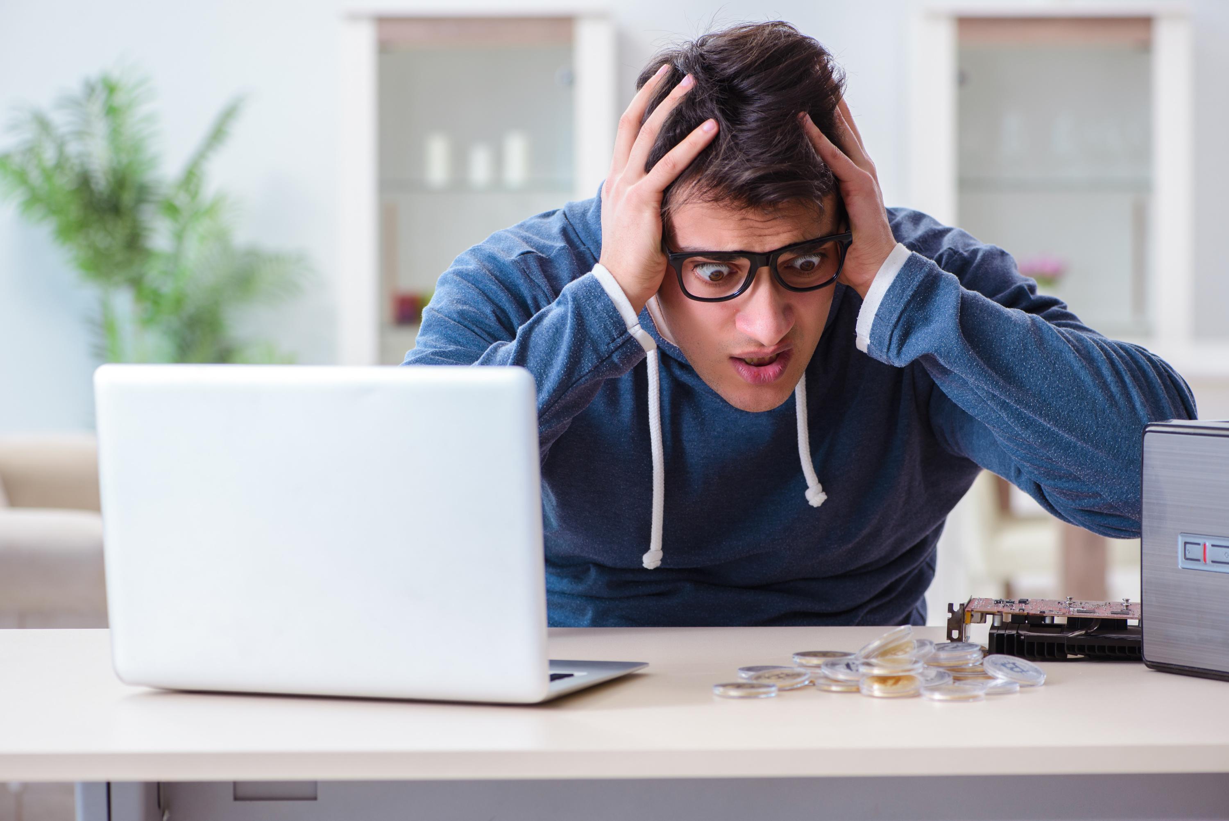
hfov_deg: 19.4
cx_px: 614
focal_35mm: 105
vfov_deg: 13.1
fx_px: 3586
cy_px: 410
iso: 160
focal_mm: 105
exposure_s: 1/100
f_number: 5.6
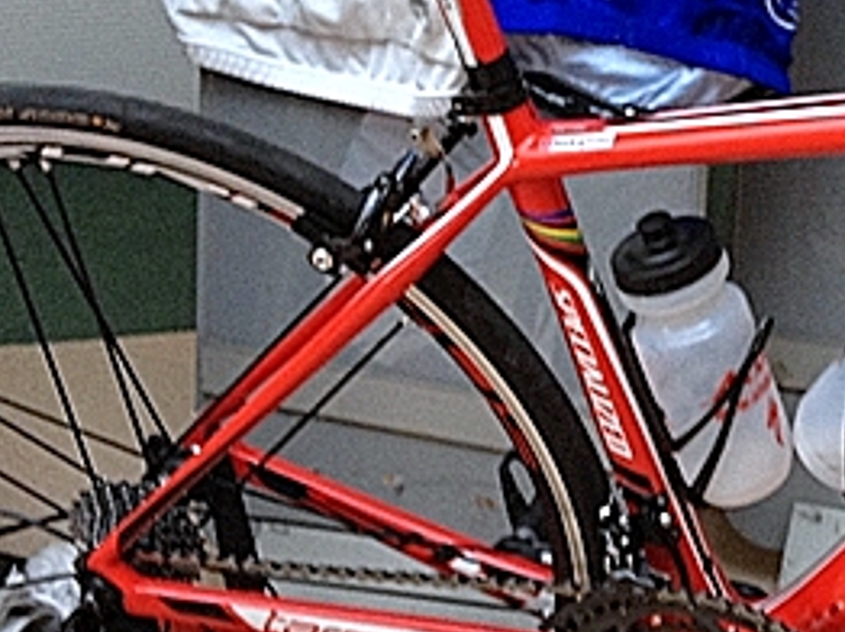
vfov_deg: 13.7
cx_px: 951
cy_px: 87
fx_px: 2610
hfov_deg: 17.7
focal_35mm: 107
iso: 100
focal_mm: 4.28
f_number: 2.4
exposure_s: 1/20
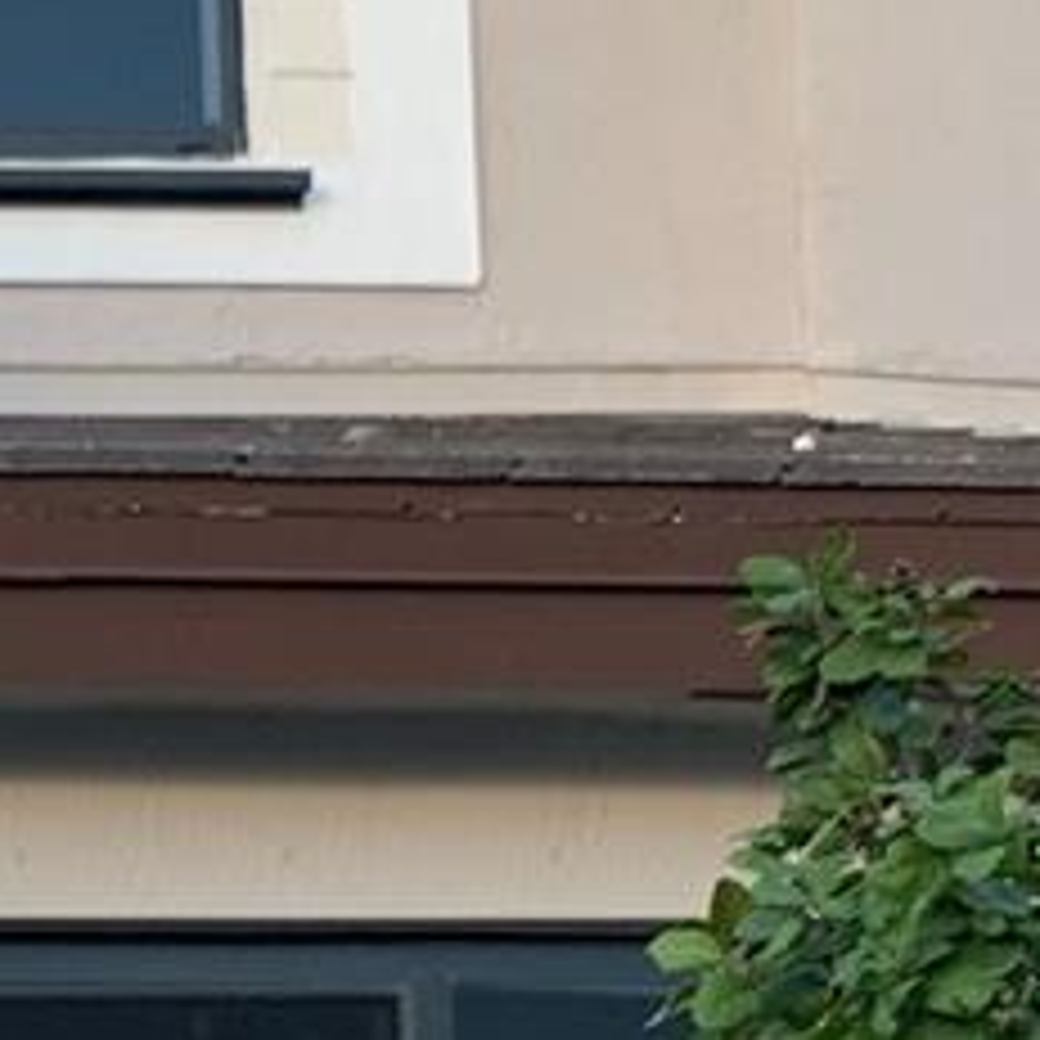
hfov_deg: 11.0
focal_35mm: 153
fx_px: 5201
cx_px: -545
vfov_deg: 11.2
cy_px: 1207
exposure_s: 1/230
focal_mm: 4.25
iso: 25
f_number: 1.8
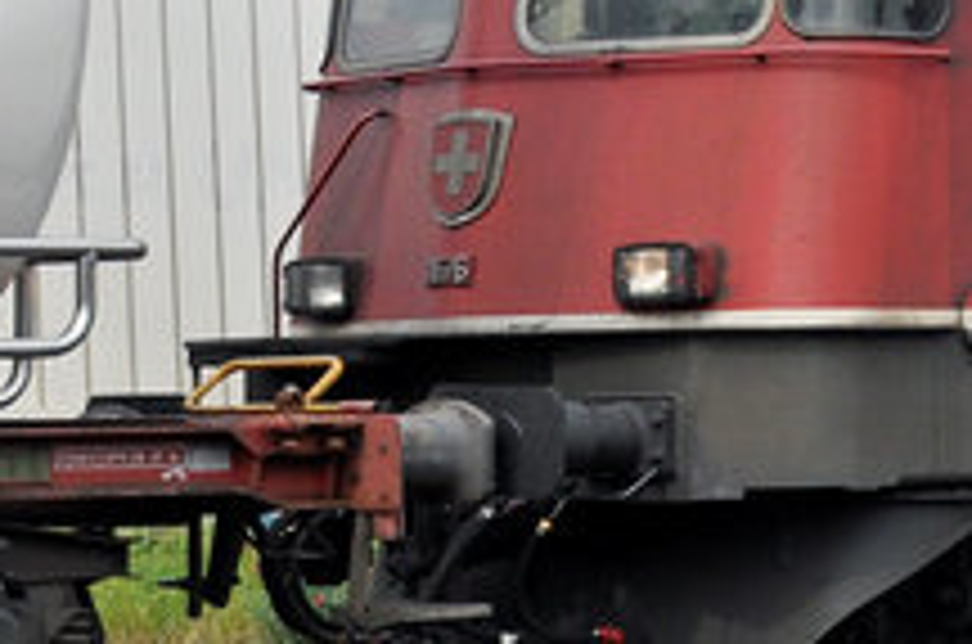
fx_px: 5388
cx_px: 2282
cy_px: -191
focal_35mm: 200
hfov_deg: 9.3
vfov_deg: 6.8
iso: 320
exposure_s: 1/1000
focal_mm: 24
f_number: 5
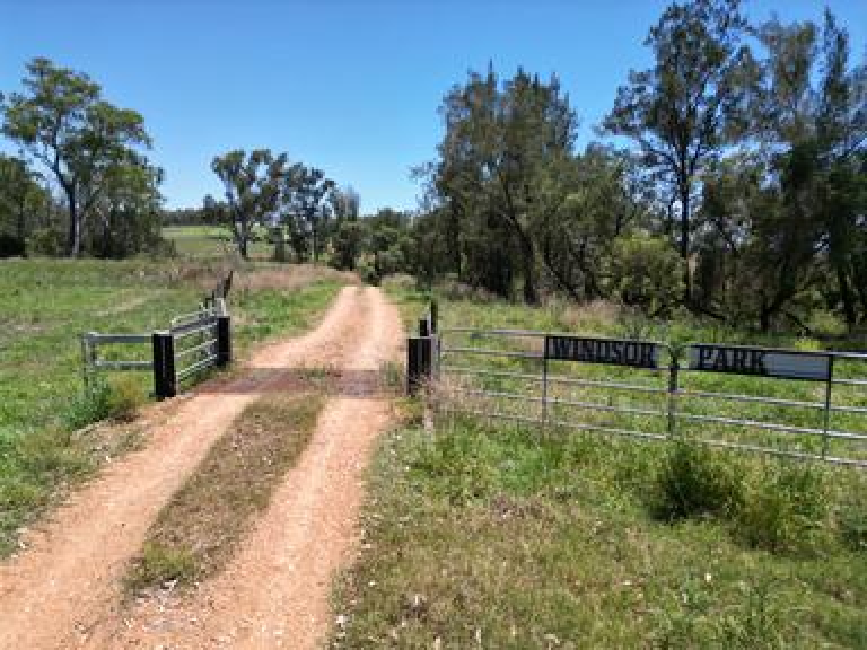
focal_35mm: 24
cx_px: 434
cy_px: 325
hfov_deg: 71.6
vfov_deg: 56.8
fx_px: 601
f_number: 1.7
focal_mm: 6.72
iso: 120
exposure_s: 1/2500
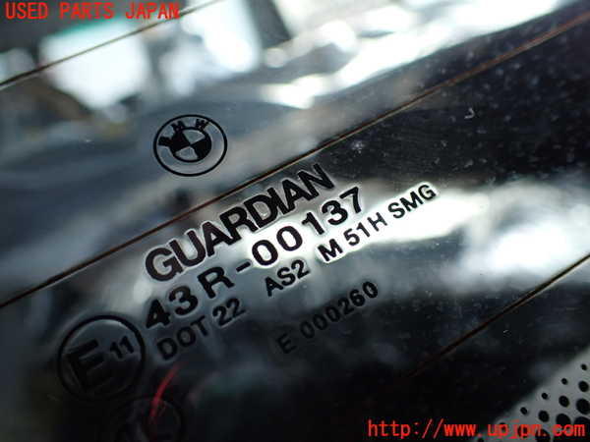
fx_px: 511
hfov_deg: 60.0
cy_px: 221
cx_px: 295
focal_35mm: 30
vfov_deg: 46.8
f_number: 2.3
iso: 250
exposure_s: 1/125
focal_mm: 5.4
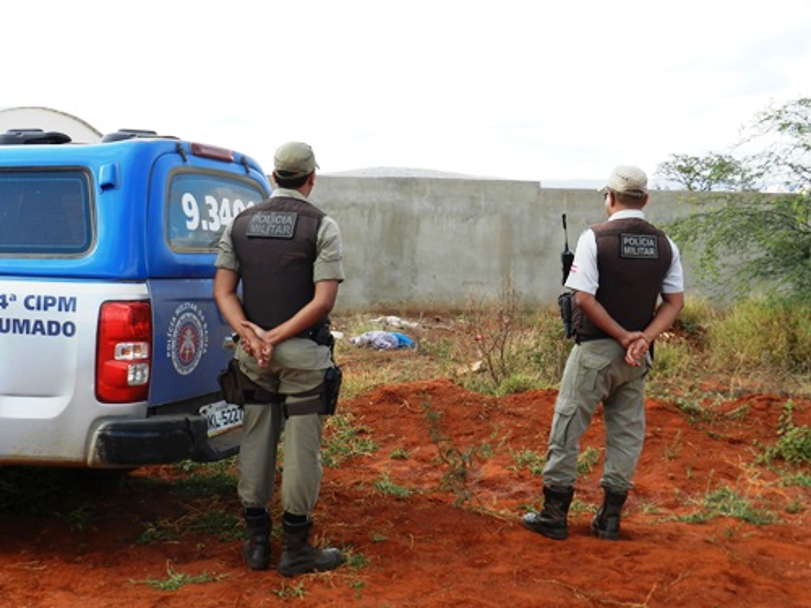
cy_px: 304
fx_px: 1078
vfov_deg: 31.5
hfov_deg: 41.2
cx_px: 406
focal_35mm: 46
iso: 160
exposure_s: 1/400
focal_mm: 8.1
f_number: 4.2
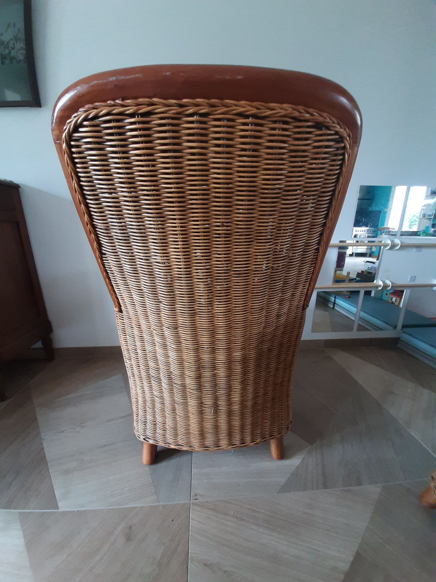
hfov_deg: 89.9
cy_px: 291
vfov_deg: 106.2
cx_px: 218
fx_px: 218
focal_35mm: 13
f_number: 2.2
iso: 200
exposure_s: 1/50
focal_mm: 1.42
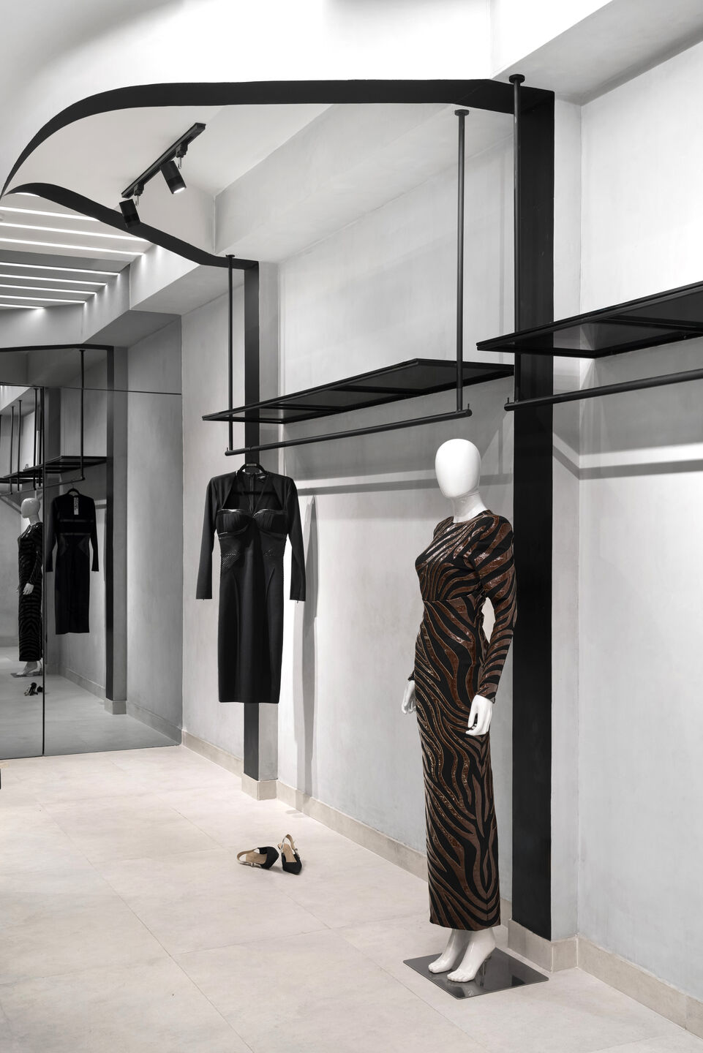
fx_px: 1083
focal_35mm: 37
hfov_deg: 36.0
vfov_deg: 51.9
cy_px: 526
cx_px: 352
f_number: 9
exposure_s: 1/5
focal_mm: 37
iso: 320
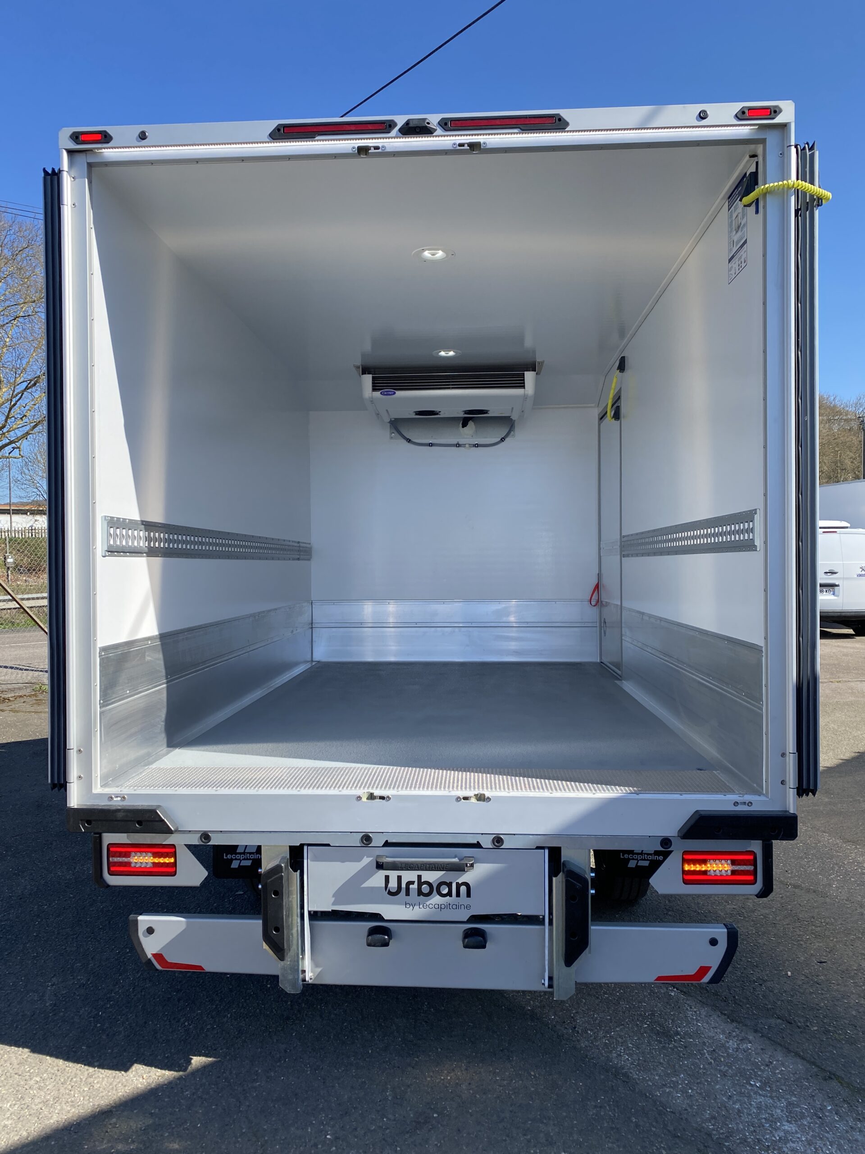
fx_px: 866
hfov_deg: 53.1
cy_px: 577
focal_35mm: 26
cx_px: 432
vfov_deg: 67.3
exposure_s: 1/1395
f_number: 1.8
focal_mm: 4.25
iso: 32
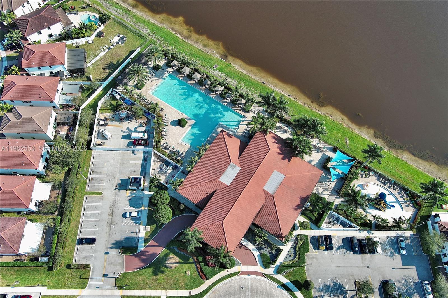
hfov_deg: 63.7
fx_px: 361
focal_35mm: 29
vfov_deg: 44.9
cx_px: 224
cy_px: 149
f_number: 2.8
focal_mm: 10.57
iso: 100
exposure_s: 1/620
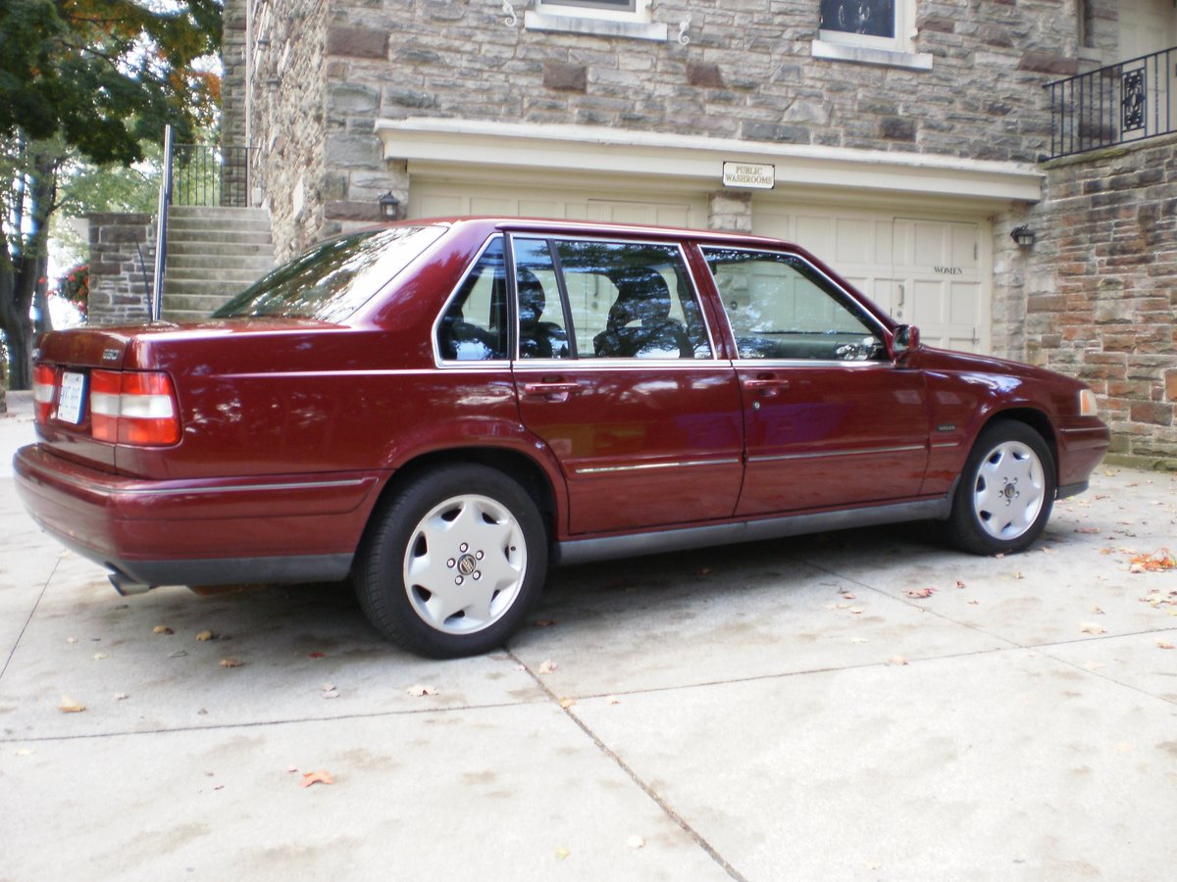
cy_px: 441
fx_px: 1292
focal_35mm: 38
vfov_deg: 37.7
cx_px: 588
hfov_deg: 49.0
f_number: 3.1
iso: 100
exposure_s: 1/50
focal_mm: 6.3
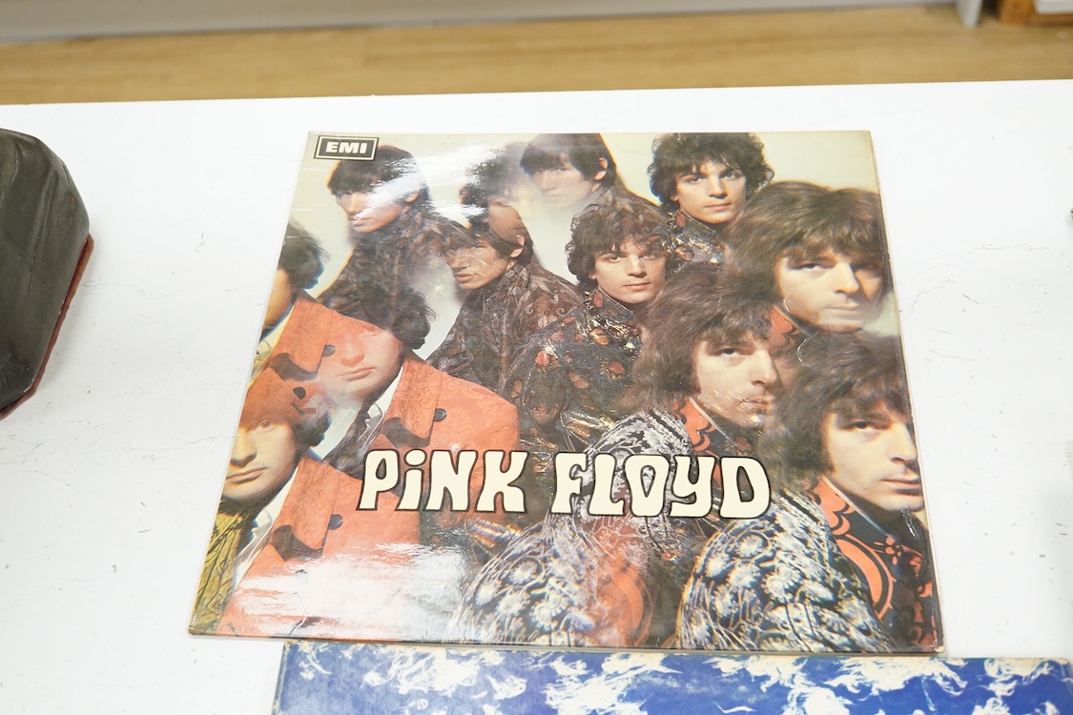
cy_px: 358
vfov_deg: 29.9
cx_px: 536
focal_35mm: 45
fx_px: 1341
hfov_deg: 43.6
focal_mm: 30
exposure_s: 1/200
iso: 2500
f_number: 5
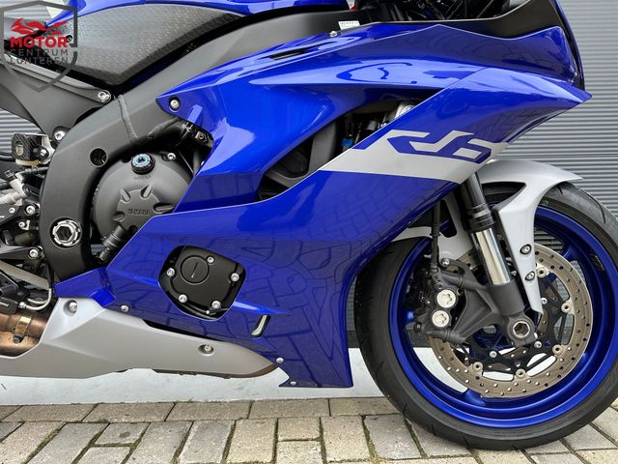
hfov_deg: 71.6
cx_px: 309
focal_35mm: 24
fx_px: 428
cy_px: 232
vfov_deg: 56.8
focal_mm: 6.86
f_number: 1.78
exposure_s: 1/104
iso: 250
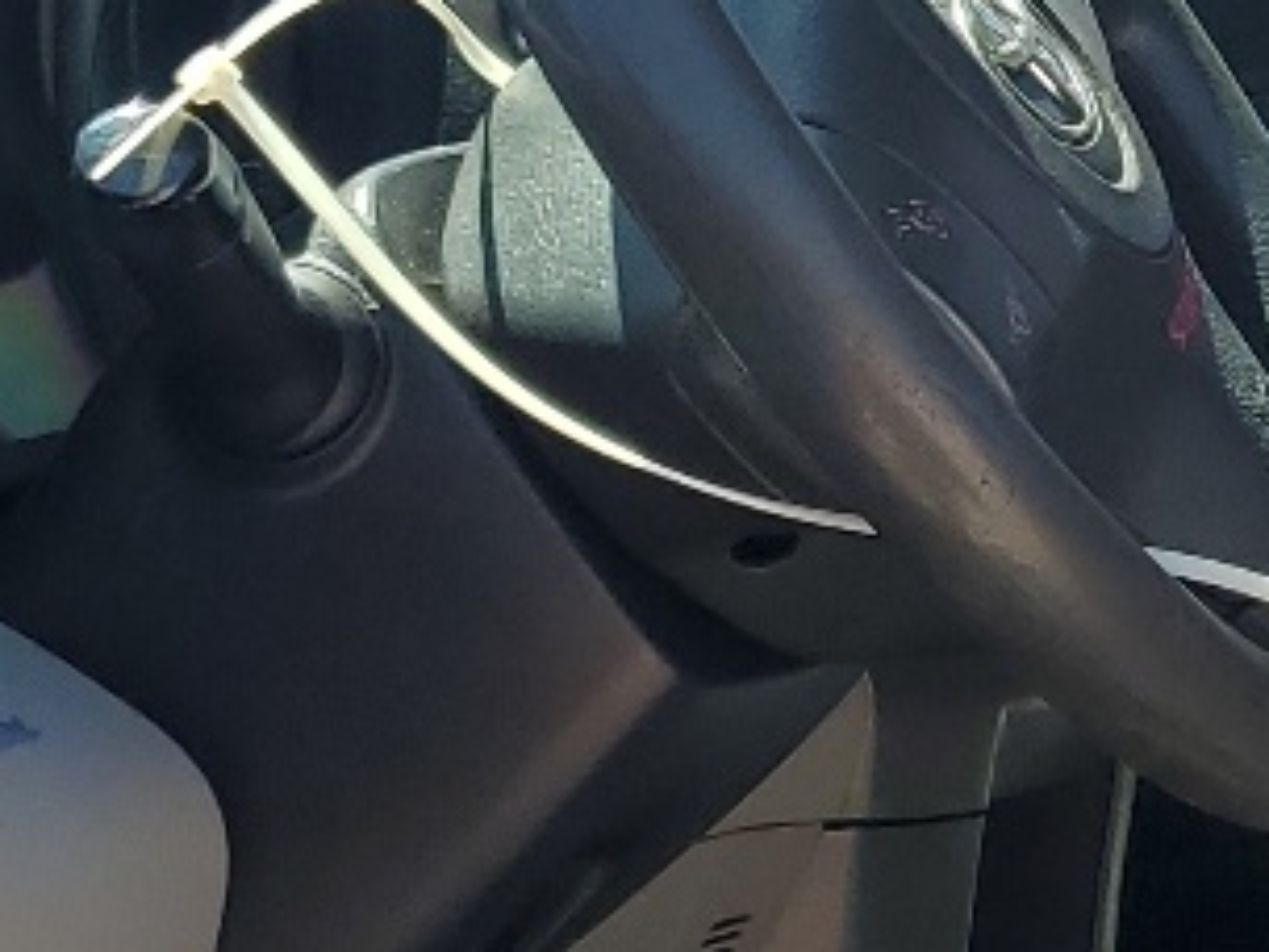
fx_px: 5022
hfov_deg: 13.4
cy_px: 430
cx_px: 2020
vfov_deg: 10.8
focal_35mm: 137
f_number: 1.5
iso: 50
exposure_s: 1/1429
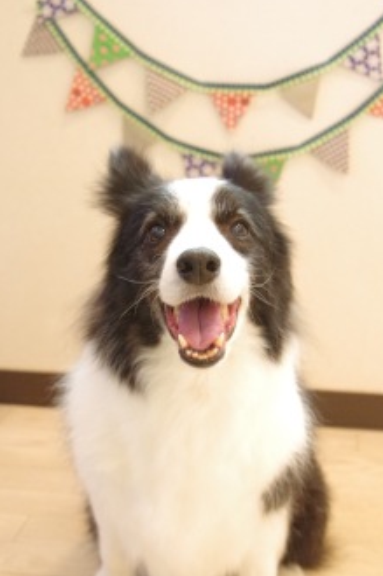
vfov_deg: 38.8
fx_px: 815
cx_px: 215
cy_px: 340
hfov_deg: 26.4
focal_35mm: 51
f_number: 5
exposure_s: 1/30
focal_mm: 28
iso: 3200
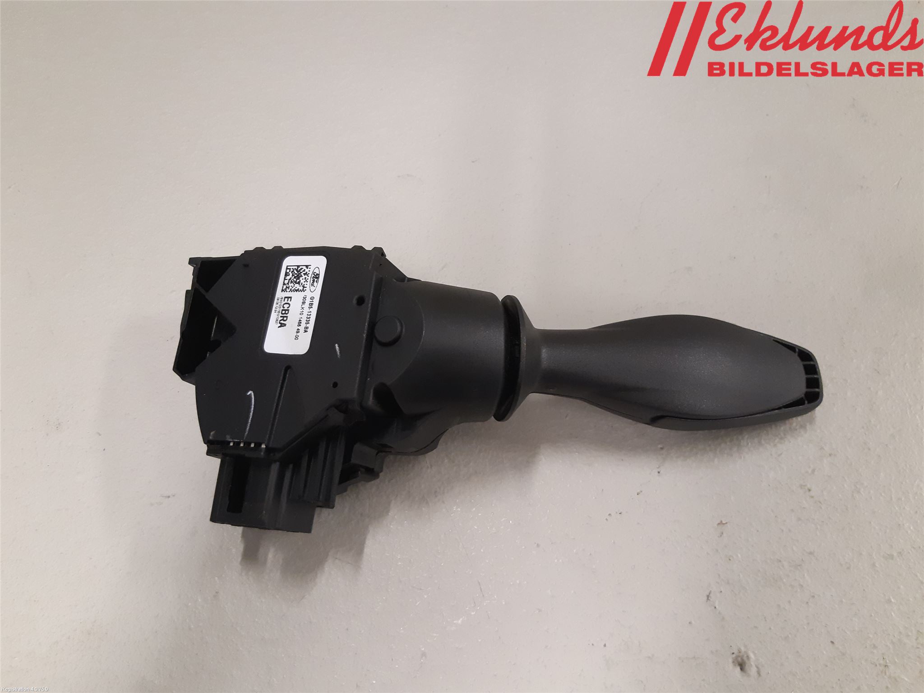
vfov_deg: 53.1
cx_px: 462
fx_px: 694
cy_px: 346
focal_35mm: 26
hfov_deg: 67.3
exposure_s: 1/50
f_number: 1.7
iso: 250
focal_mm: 3.93
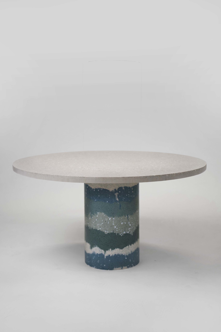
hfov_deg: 27.0
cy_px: 166
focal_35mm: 50
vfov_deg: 39.6
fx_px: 460
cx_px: 110
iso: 320
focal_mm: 50
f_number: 4
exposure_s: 1/160
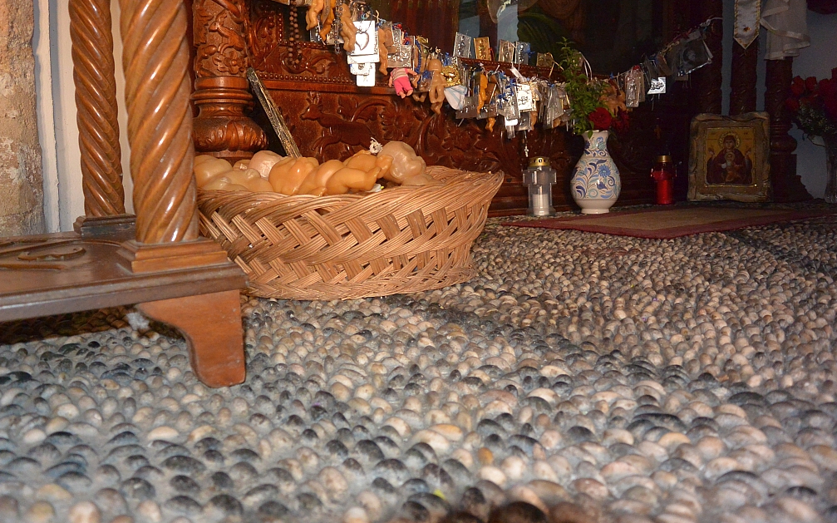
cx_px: 416
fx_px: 639
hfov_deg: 66.5
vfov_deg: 44.5
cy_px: 240
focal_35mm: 28
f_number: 3.5
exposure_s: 1/30
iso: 720
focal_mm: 10
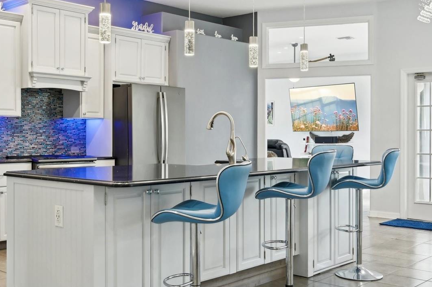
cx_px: 182
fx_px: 539
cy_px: 135
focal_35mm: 45
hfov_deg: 43.5
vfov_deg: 29.8
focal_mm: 30
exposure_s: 1/20
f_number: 8
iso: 400
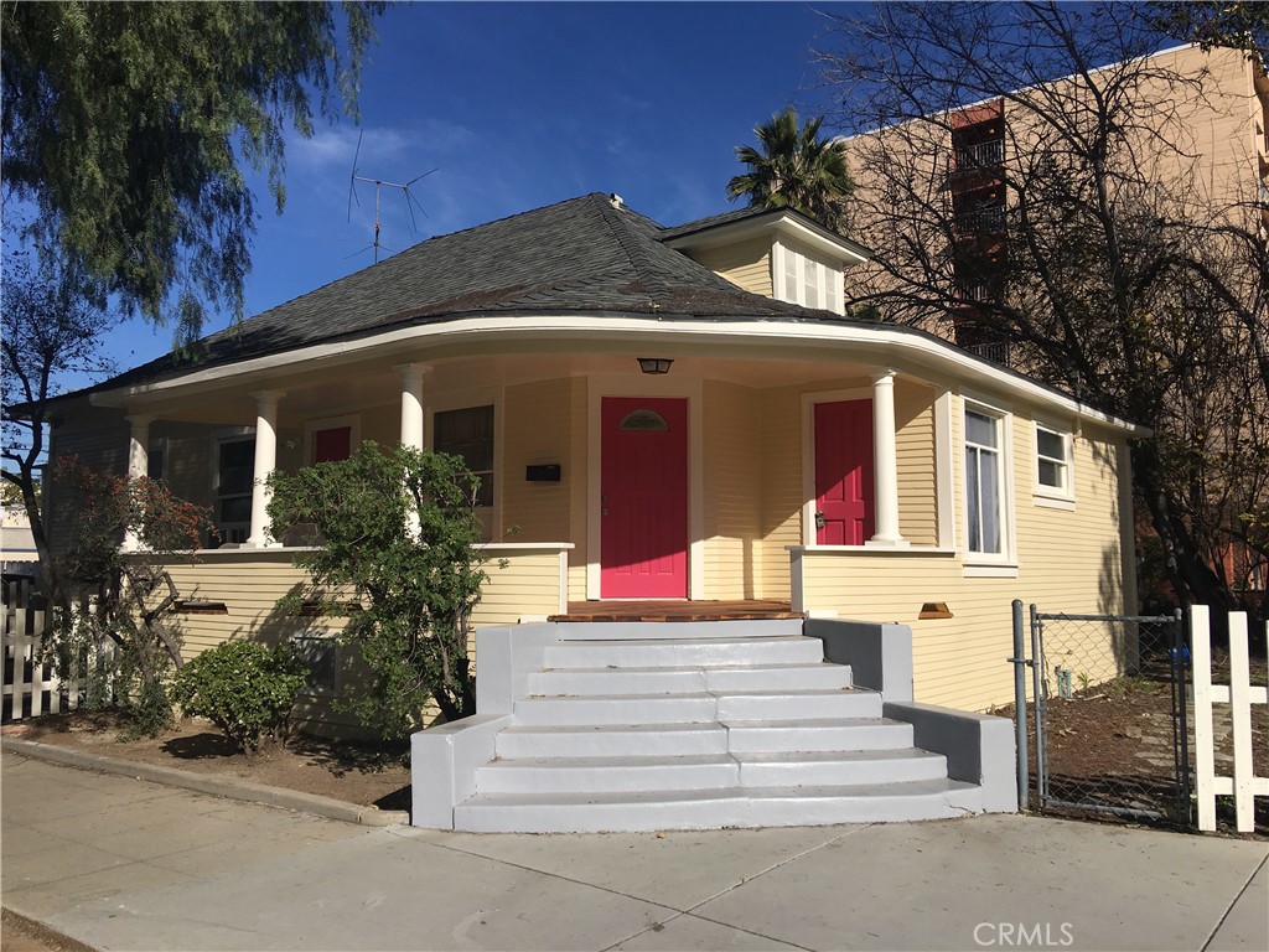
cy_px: 476
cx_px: 634
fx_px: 1063
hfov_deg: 61.7
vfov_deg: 48.2
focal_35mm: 29
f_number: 2.2
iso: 25
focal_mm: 4.15
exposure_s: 1/3077
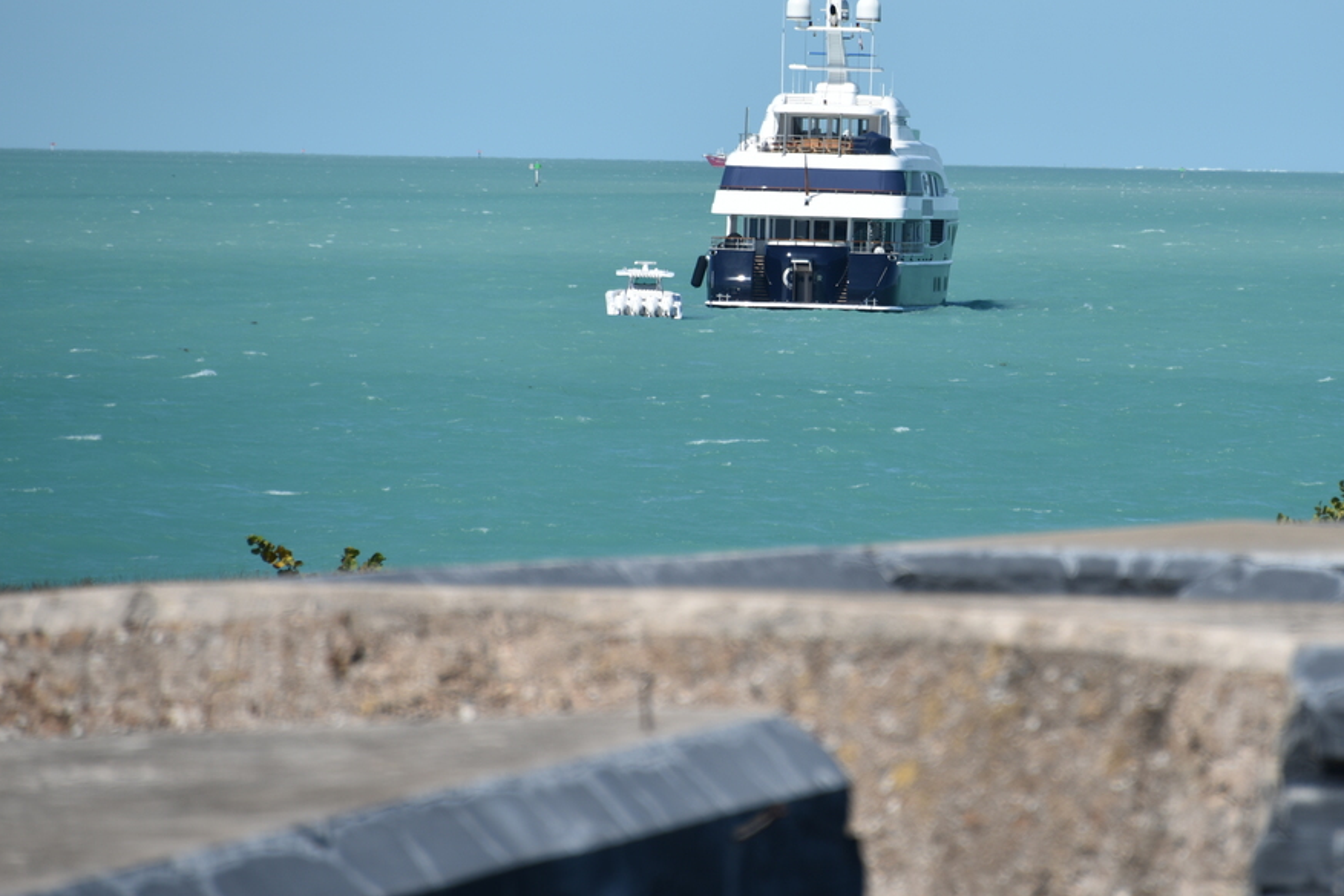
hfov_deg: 4.7
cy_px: 262
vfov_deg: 3.1
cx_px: 897
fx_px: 16354
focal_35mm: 438
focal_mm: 300
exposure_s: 1/640
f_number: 7.1
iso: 100
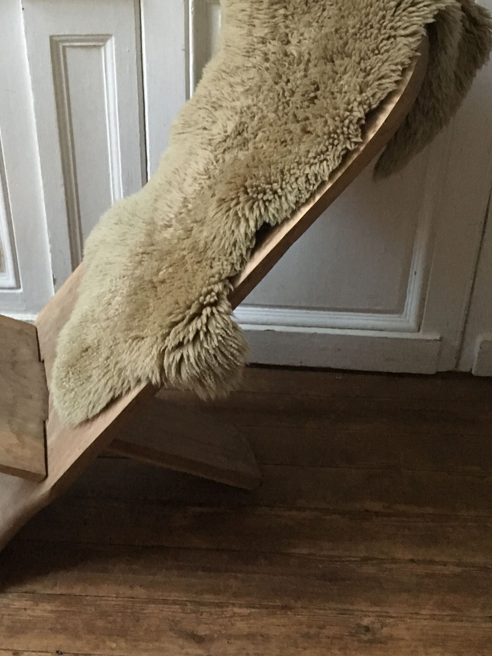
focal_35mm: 45
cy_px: 276
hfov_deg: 32.1
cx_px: 189
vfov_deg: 41.9
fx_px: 853
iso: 320
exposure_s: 1/17
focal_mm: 4.15
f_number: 2.2
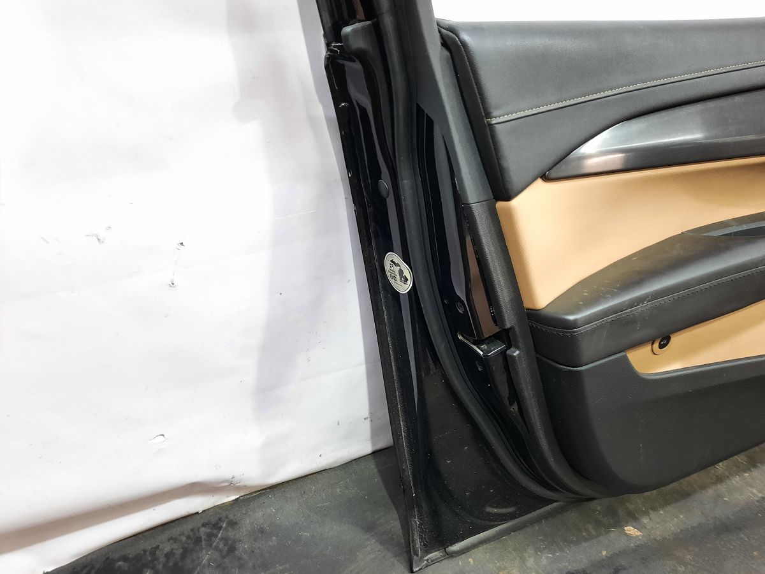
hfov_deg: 69.4
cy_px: 287
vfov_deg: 54.9
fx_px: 552
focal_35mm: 25
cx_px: 382
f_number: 2
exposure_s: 1/33
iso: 320
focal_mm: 4.6
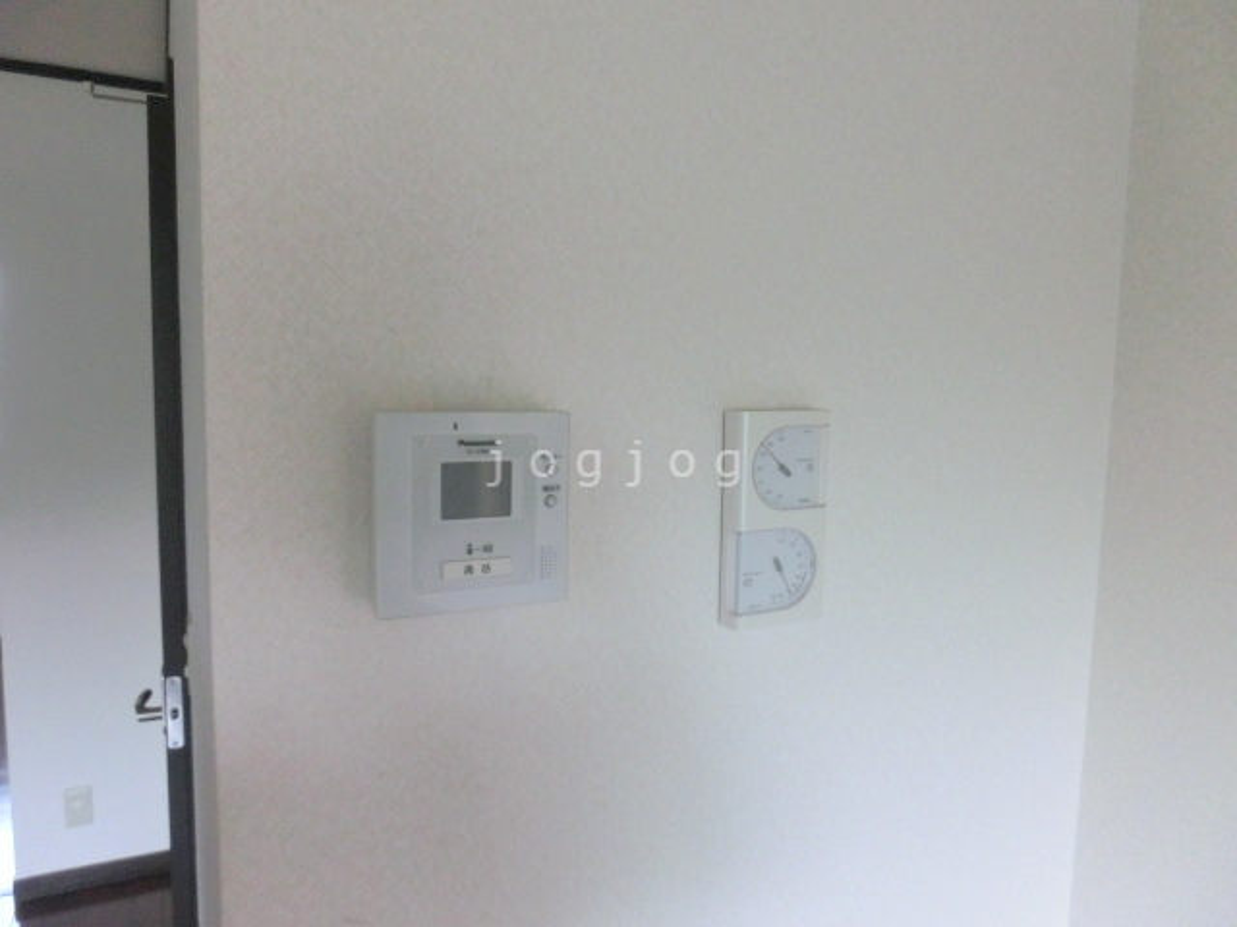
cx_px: 618
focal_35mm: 24
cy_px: 464
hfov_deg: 71.6
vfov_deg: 56.8
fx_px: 858
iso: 640
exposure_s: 1/125
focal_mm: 4.24
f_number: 3
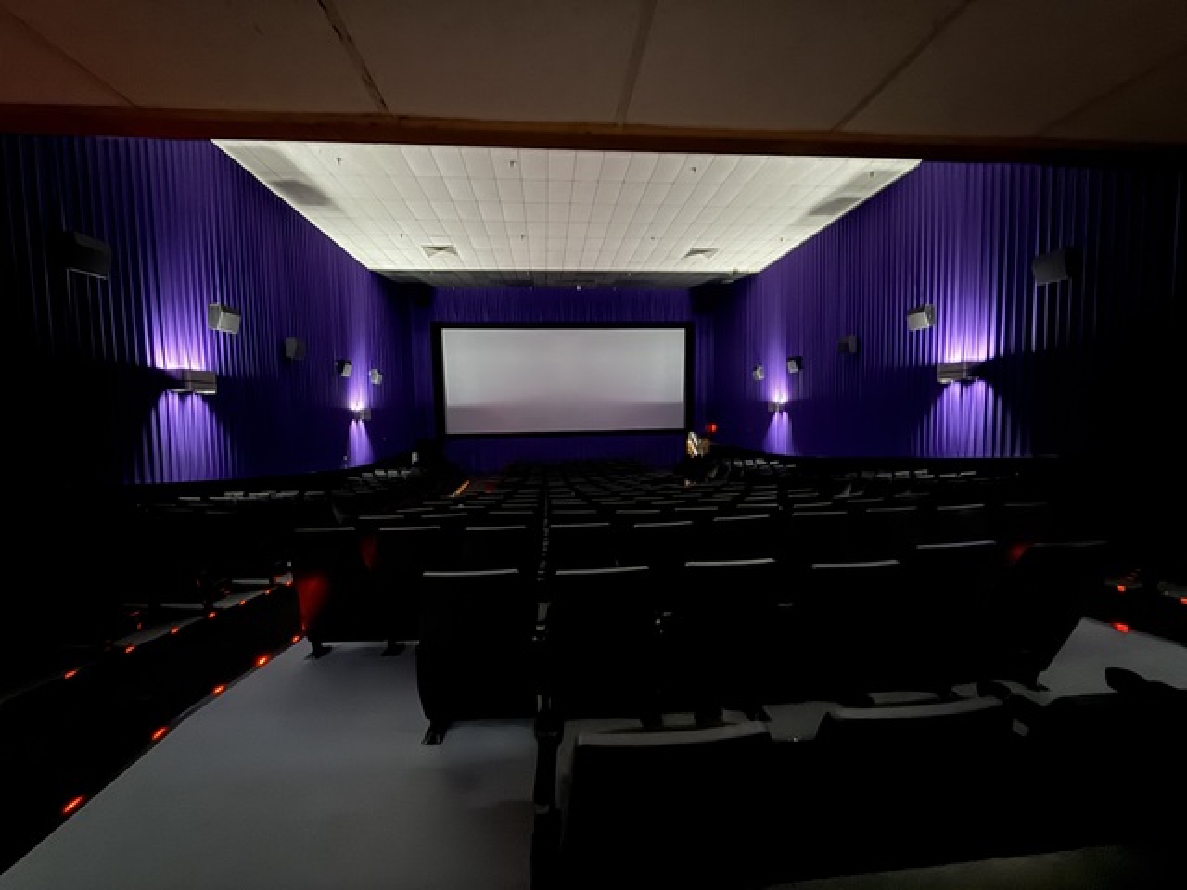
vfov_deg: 85.7
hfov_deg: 102.1
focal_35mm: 14
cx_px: 594
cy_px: 445
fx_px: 480
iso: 1600
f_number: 2.2
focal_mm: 2.22
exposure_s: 1/4
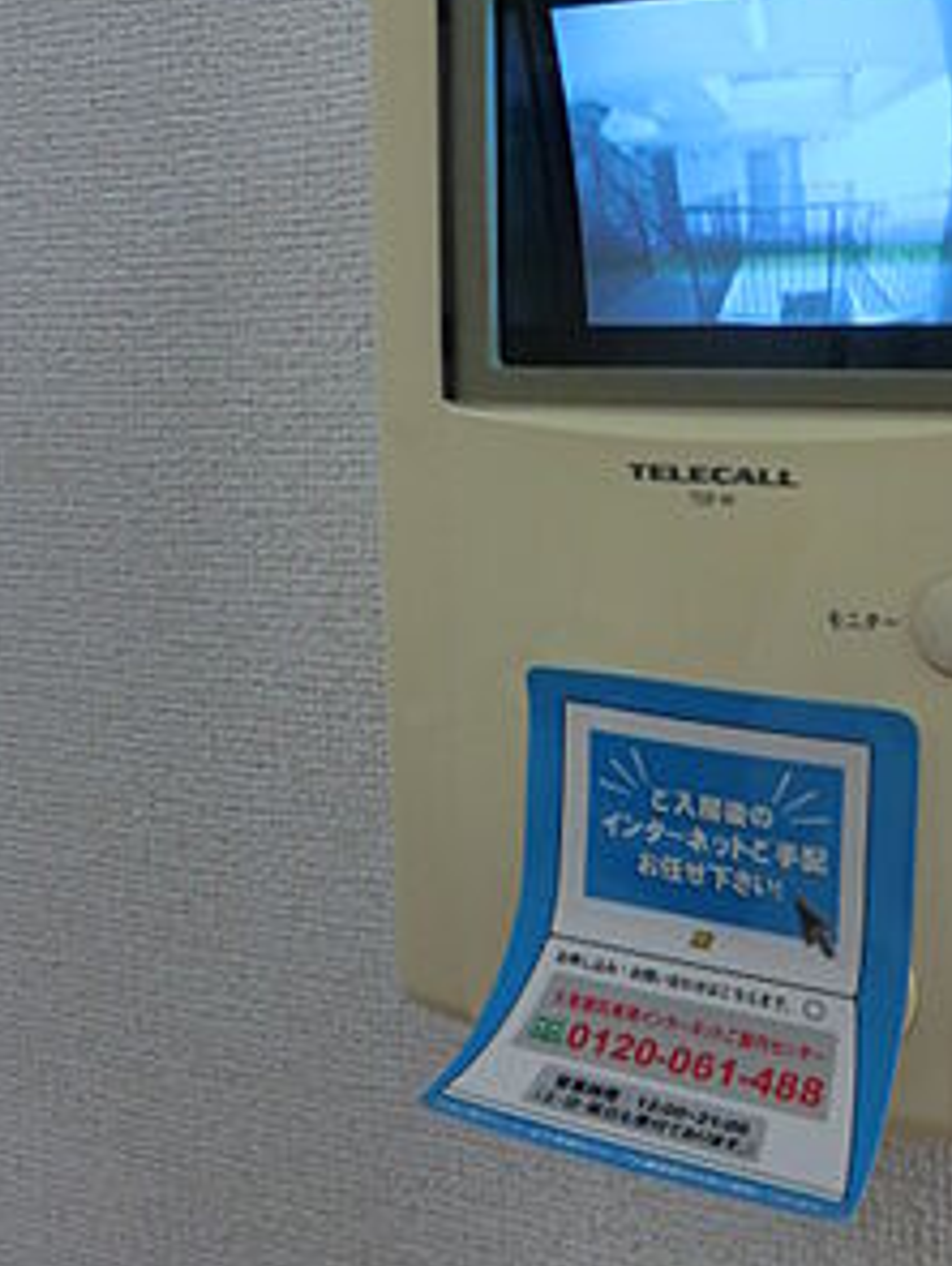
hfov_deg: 35.7
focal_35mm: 39
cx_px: 755
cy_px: 348
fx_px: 1427
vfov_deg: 46.4
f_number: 3.2
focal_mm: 4.3
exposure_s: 1/60
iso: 160
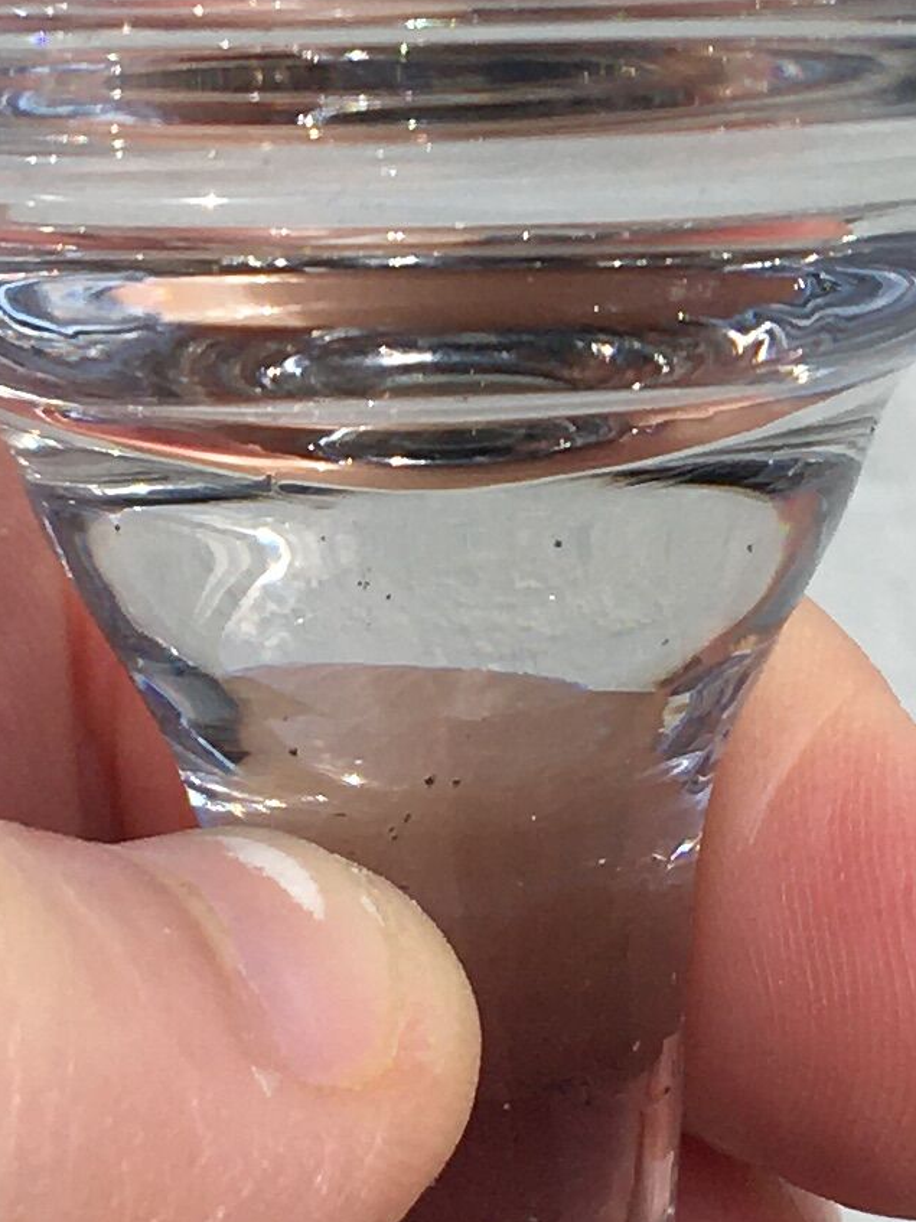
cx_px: 421
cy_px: 476
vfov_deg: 14.3
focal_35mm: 138
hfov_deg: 10.7
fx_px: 4870
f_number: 2.2
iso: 25
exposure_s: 1/1282
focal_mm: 4.15
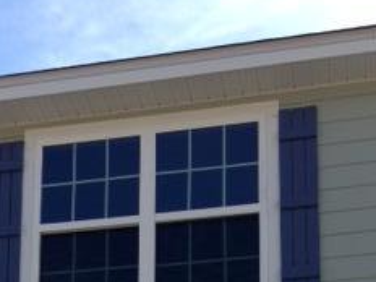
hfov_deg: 21.5
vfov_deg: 14.4
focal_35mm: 91
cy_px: 498
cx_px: 169
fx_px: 988
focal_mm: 4.12
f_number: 2.4
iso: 64
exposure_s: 1/1130
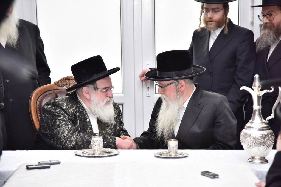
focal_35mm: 105
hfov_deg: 19.5
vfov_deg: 13.0
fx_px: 820
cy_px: 94
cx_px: 140
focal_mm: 105
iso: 1600
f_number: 4
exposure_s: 1/160
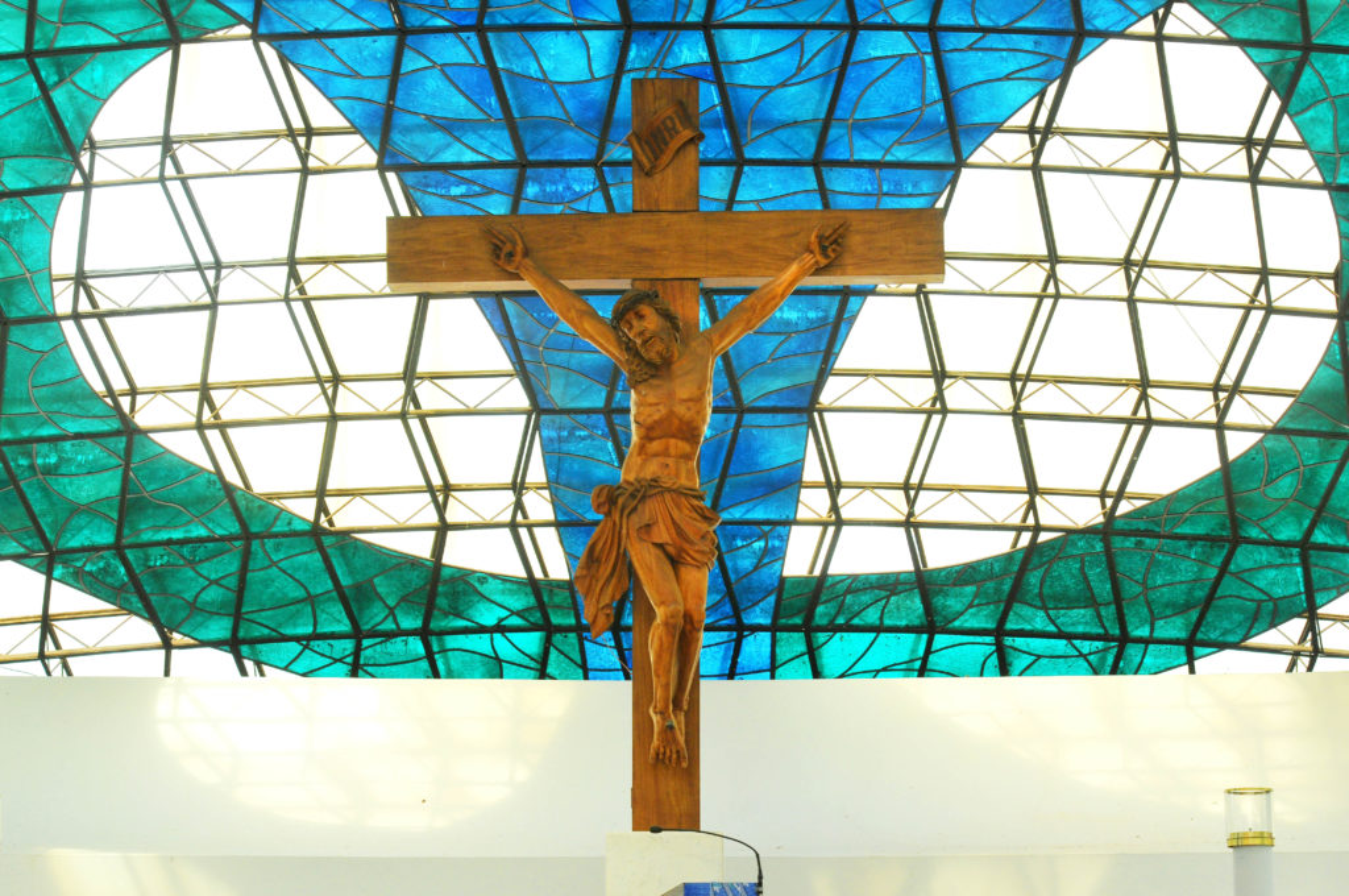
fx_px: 3930
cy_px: 448
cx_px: 674
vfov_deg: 13.0
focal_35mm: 105
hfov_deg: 19.5
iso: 400
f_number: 8
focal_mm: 70
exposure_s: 1/80
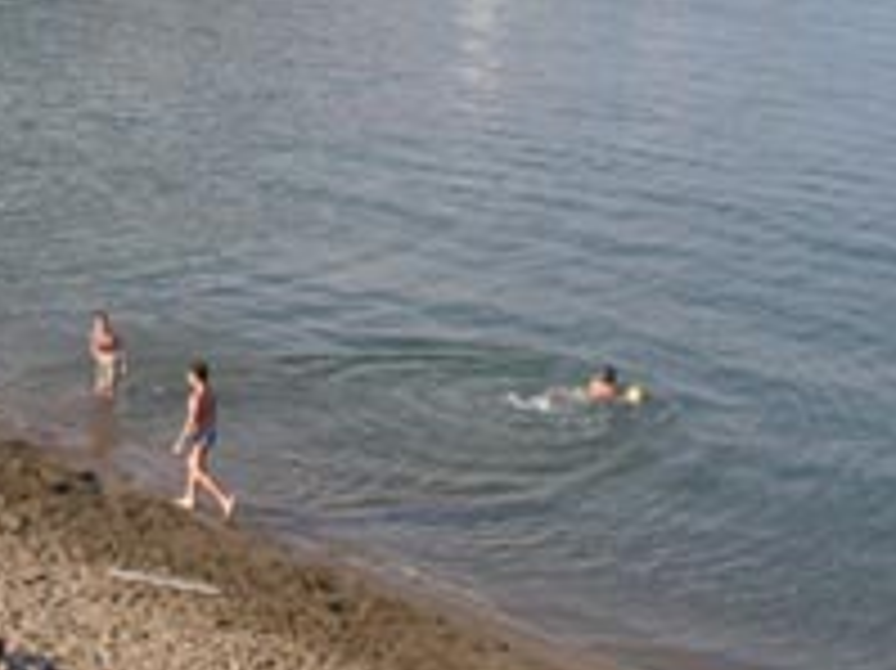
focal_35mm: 110
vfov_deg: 13.2
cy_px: -67
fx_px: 2846
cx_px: -86
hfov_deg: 17.3
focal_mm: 8.7
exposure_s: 1/149
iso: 50
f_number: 6.4
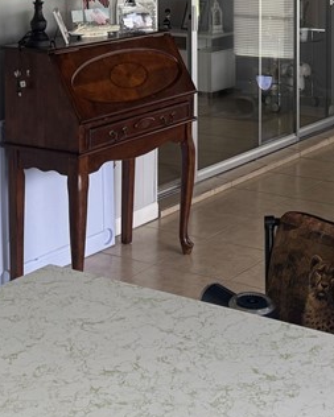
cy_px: -30
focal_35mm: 76
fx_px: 939
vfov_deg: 23.6
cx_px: 322
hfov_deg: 19.7
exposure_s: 1/121
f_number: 1.78
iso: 100
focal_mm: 6.76
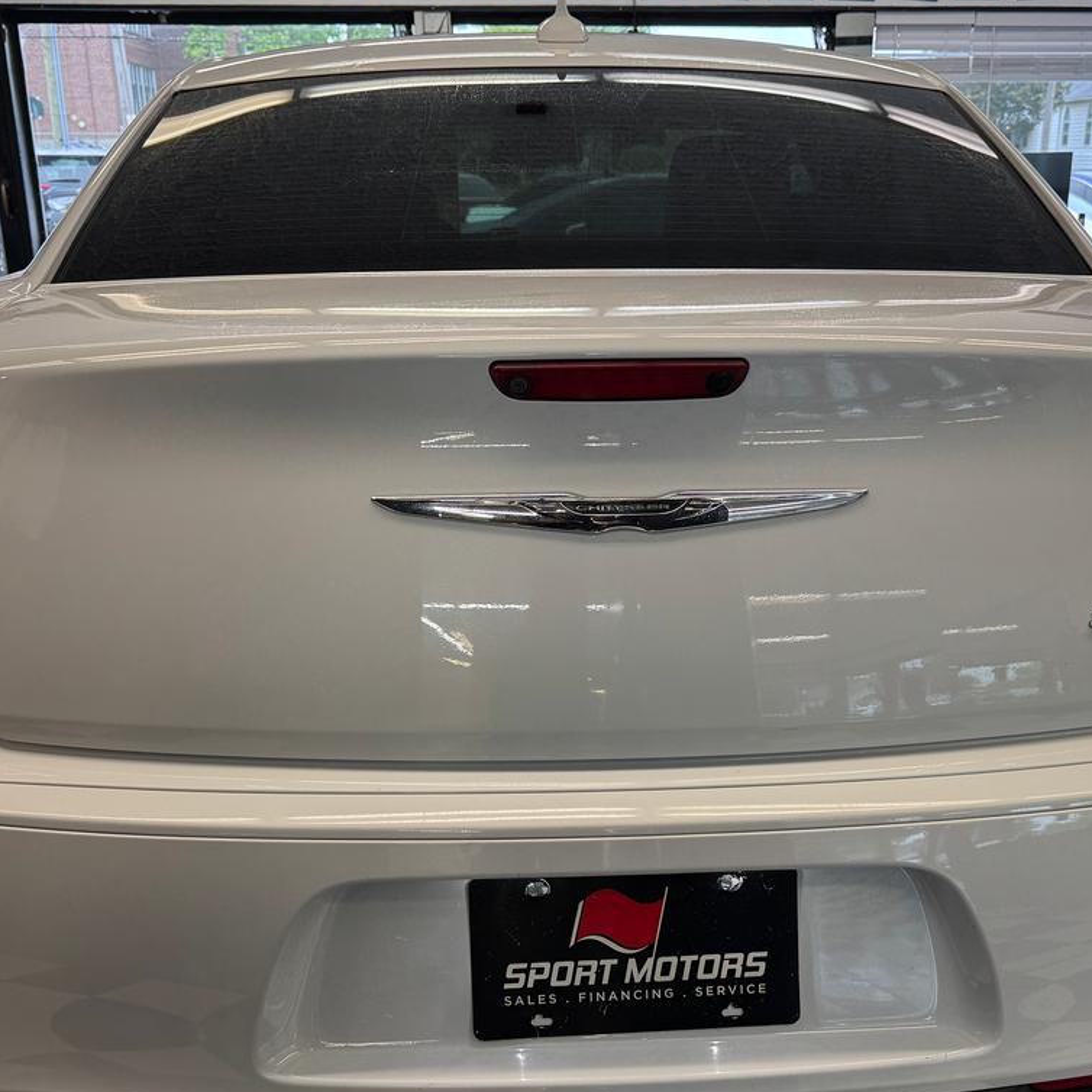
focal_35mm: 36
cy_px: 613
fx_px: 1285
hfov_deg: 46.0
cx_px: 589
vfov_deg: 46.0
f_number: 1.78
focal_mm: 6.76
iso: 64
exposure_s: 1/120
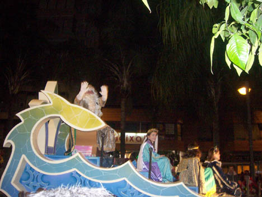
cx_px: 131
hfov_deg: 51.4
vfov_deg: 39.7
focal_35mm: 36
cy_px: 98
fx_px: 272
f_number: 3
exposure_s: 1/60
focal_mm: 6
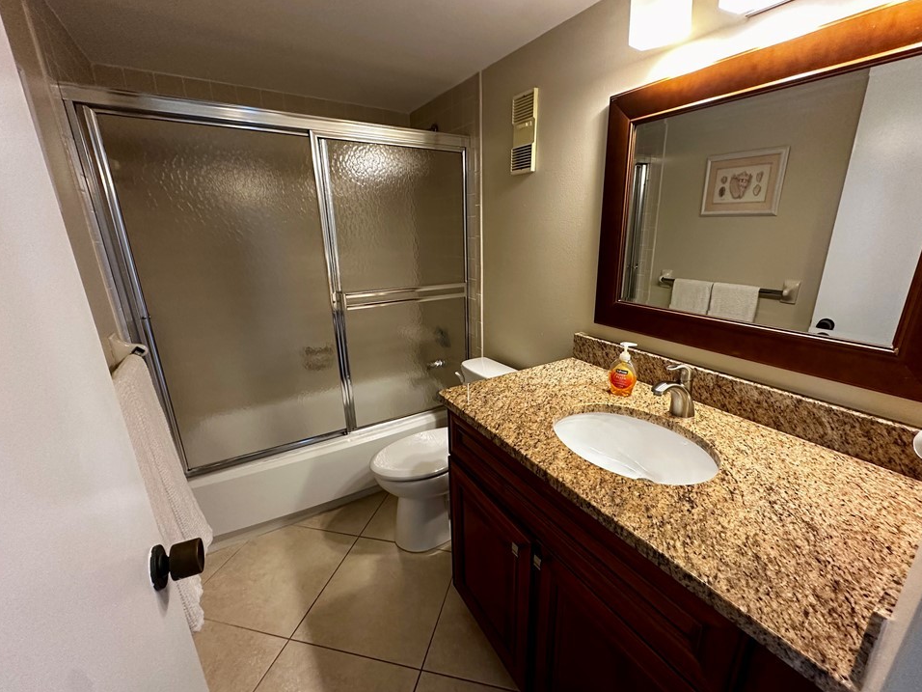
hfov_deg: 98.1
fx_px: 400
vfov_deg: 81.7
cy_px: 354
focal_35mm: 15
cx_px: 482
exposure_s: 1/60
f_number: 2.2
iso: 250
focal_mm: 2.22
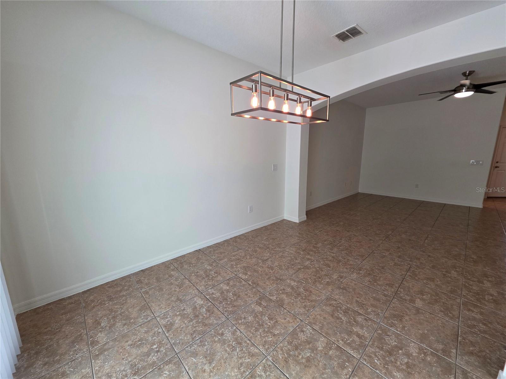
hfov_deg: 106.2
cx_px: 253
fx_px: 190
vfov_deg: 89.9
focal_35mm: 13
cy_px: 190
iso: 100
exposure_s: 1/120
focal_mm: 2.2
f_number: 1.9
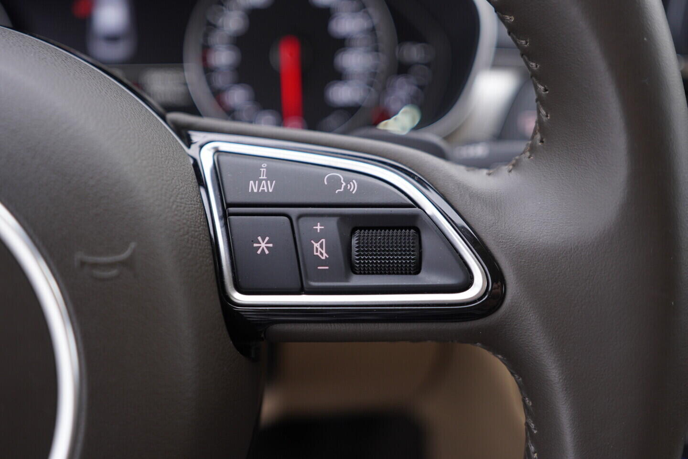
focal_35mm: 36
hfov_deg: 53.1
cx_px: 344
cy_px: 230
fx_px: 688
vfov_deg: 36.9
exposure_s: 1/40
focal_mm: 24
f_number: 2.8
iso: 200
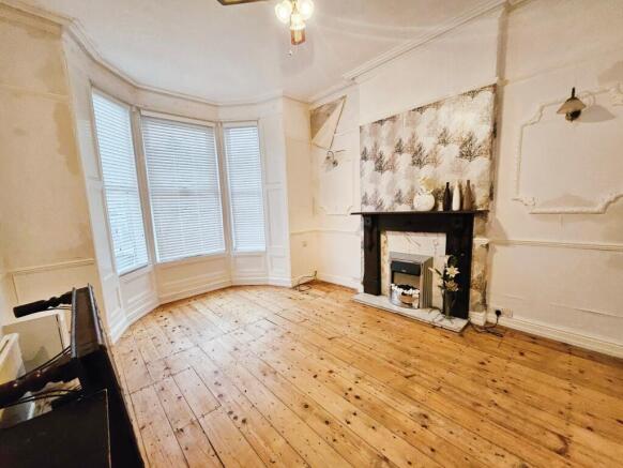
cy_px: 234
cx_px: 312
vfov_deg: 90.0
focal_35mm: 13
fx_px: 234
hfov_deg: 106.2
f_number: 2.2
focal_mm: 1.7
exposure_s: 1/33
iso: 400
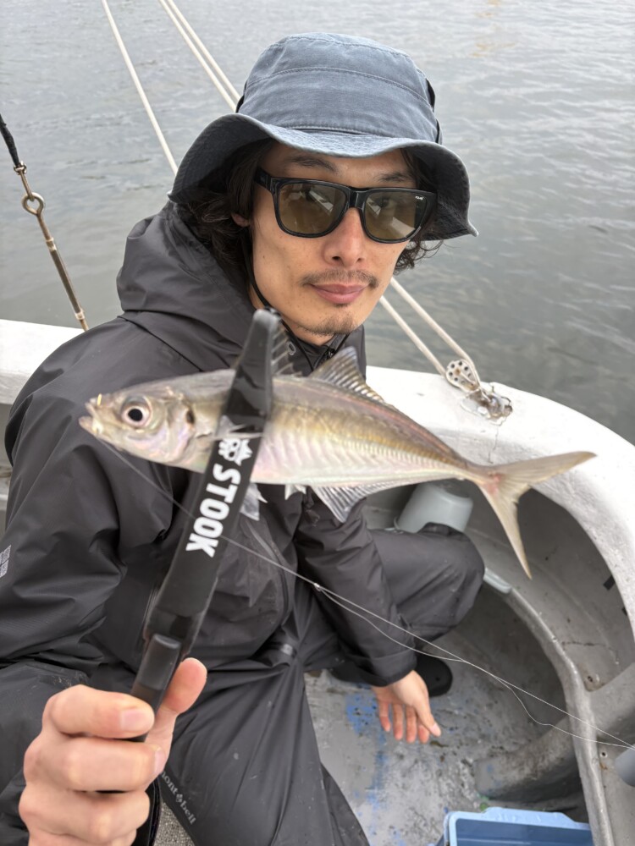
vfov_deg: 67.3
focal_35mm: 26
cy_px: 423
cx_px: 318
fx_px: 636
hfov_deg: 53.1
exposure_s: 1/265
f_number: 1.6
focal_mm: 5.96
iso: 64
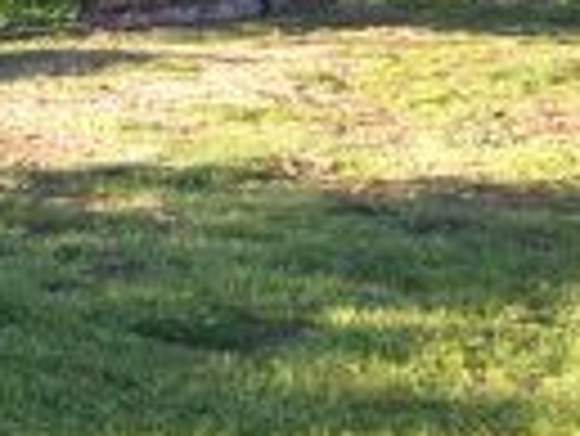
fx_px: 1912
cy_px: -310
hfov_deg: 13.5
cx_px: -742
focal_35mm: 114
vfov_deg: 12.1
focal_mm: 3.8
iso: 64
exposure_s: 1/125
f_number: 2.8
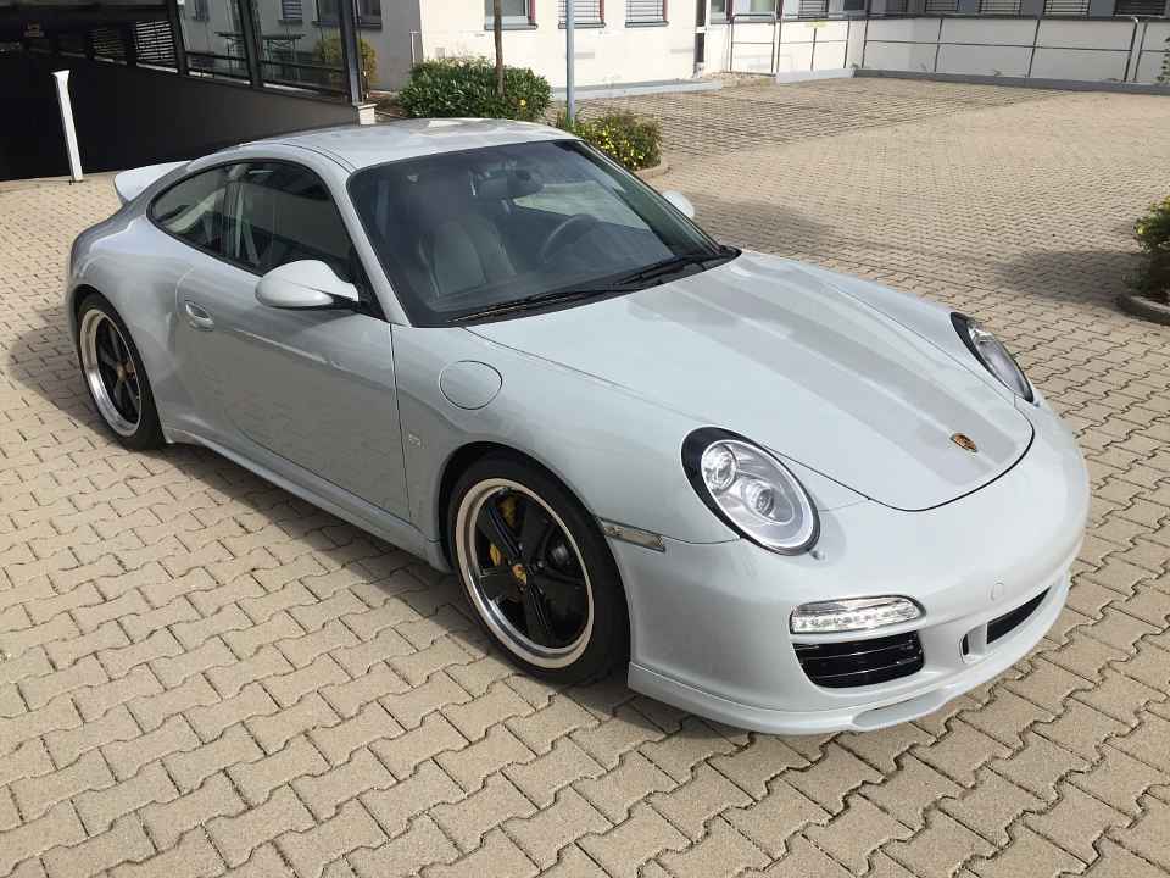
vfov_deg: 48.2
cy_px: 439
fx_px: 980
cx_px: 585
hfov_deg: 61.7
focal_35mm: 29
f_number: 2.2
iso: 32
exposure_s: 1/1582
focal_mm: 4.15
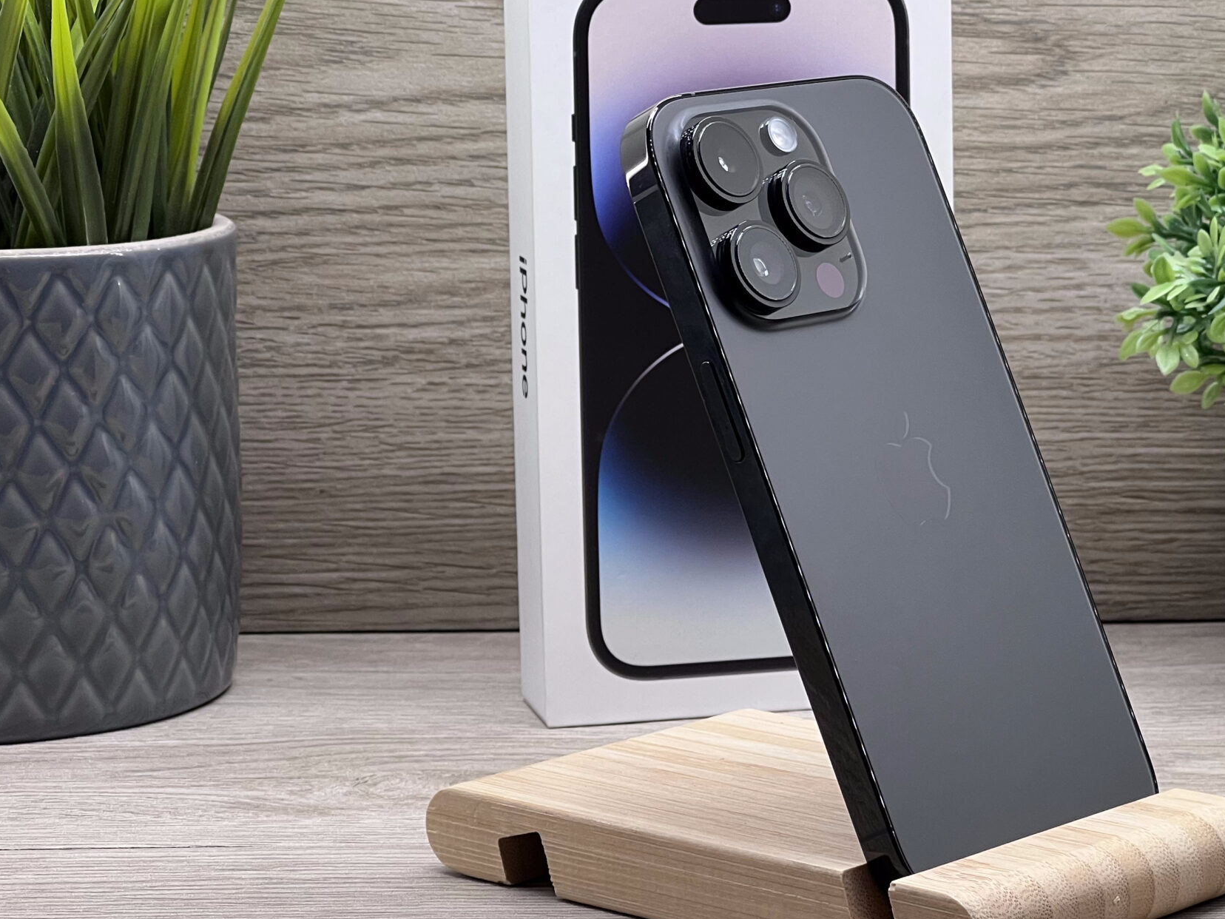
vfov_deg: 12.4
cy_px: 496
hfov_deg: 16.5
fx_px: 4211
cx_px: 790
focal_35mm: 119
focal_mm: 9
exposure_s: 1/100
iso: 80
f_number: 2.8
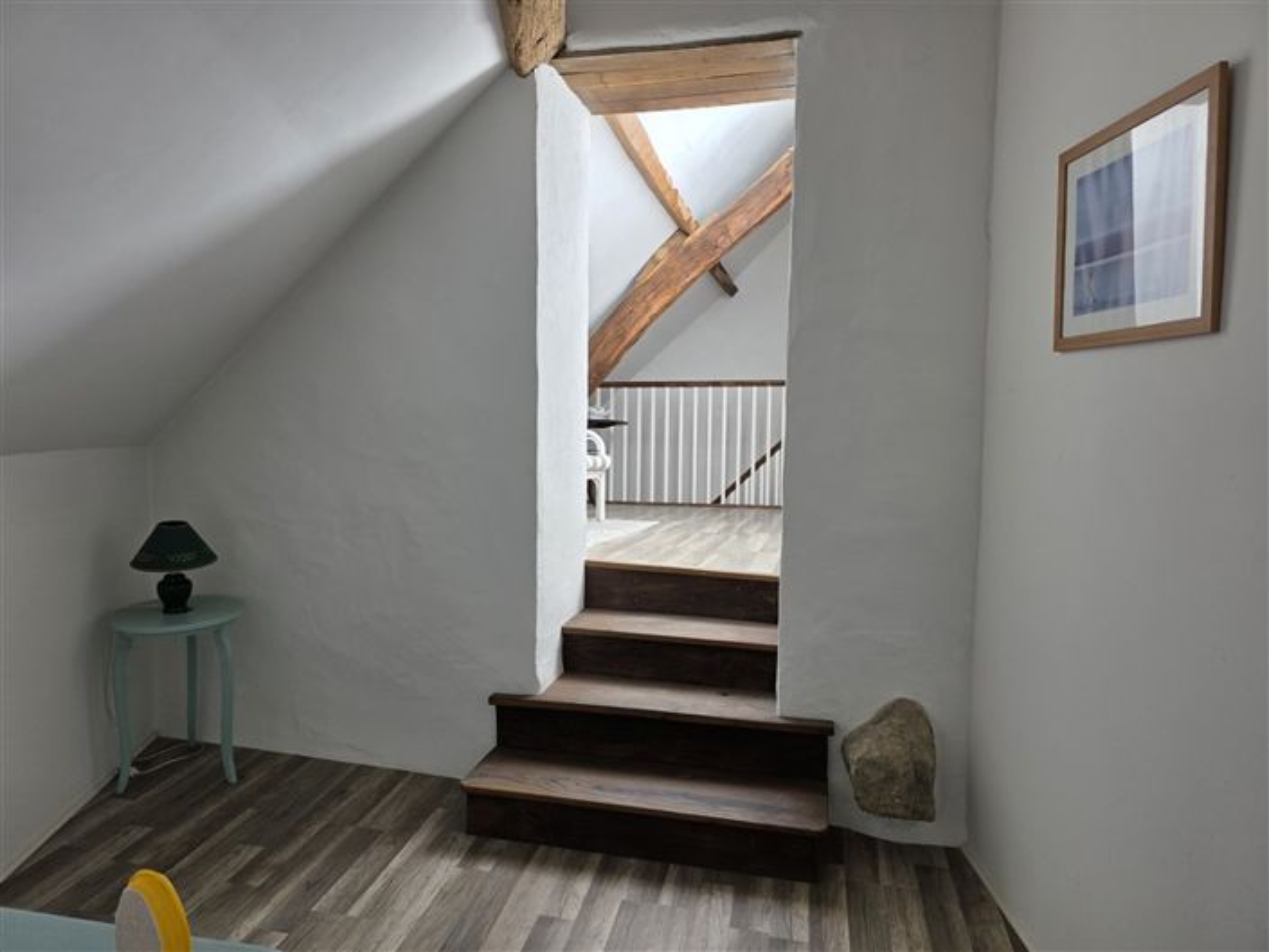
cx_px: 634
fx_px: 843
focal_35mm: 23
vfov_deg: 58.9
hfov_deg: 73.9
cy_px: 476
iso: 64
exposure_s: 1/180
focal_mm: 6.3
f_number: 1.7
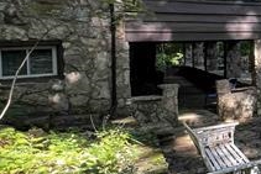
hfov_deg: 30.6
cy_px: 38
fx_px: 297
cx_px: 375
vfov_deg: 31.9
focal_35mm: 41
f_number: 1.8
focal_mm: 1.57
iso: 64
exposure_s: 1/99
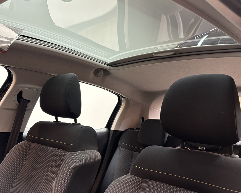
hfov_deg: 47.9
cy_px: 91
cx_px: 107
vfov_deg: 39.1
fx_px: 271
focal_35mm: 38
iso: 200
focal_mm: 5.96
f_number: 1.6
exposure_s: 1/50
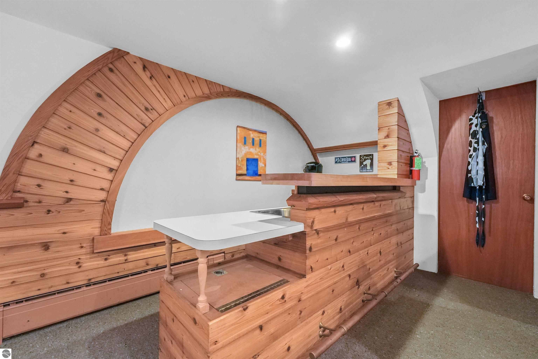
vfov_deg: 78.1
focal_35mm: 15
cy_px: 180
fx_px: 221
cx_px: 269
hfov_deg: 101.1
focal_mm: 14.8
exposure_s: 1/13
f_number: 8
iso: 12800
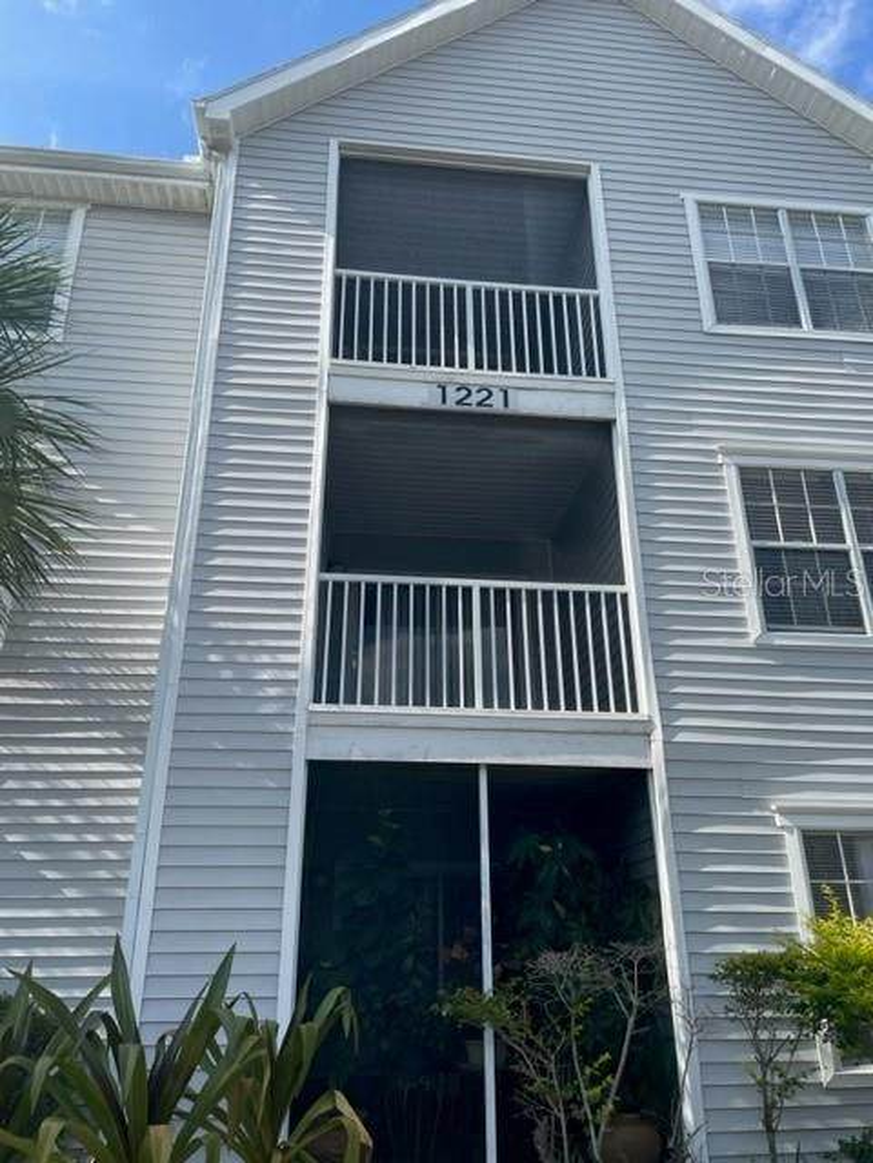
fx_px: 874
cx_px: 436
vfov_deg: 67.3
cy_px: 582
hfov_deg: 53.1
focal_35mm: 26
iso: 32
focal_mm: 4.2
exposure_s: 1/2304
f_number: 1.6
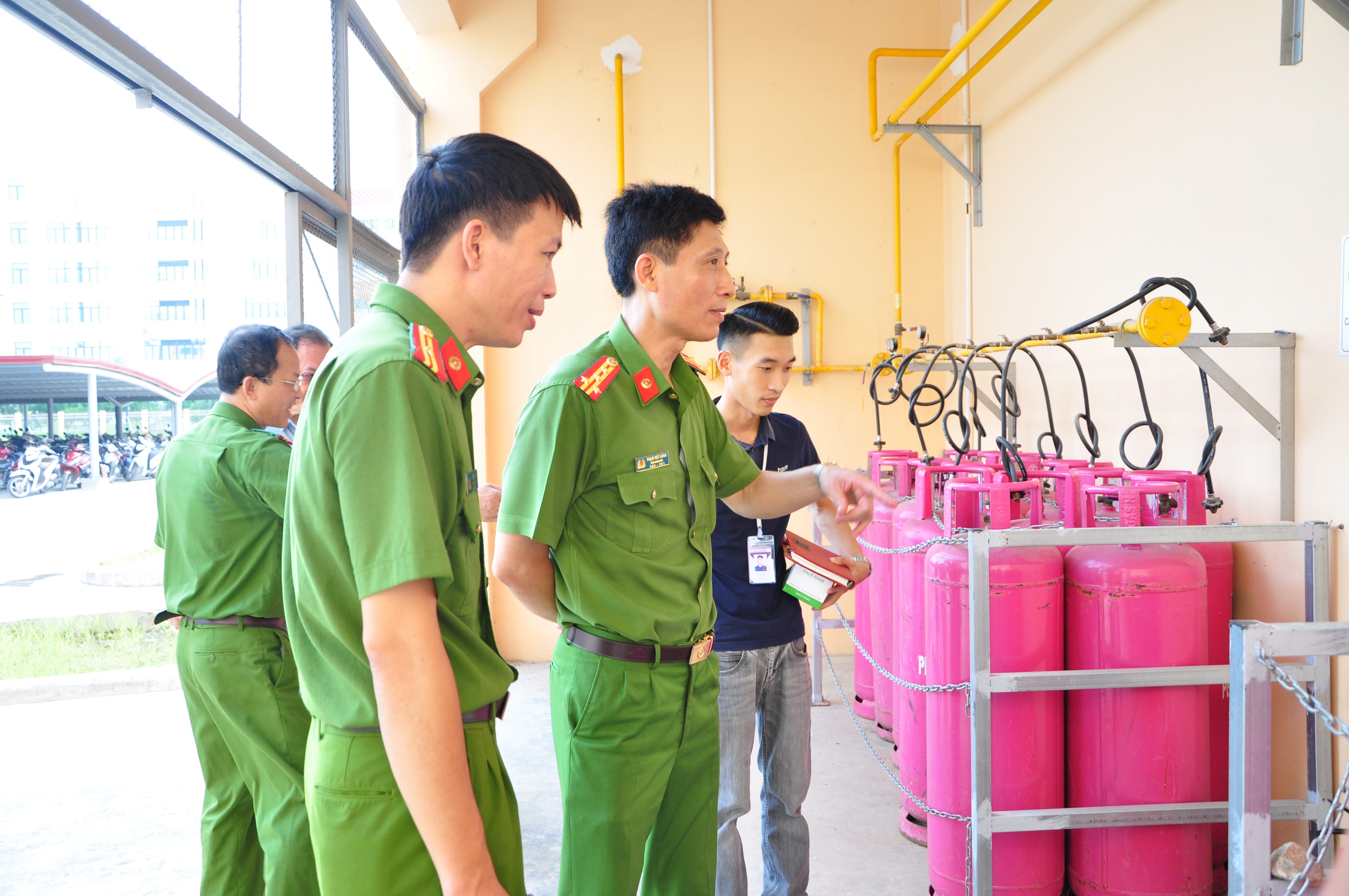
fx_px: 1179
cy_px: 448
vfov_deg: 41.6
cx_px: 674
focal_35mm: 32
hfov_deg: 59.6
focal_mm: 21
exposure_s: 1/125
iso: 400
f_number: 3.8
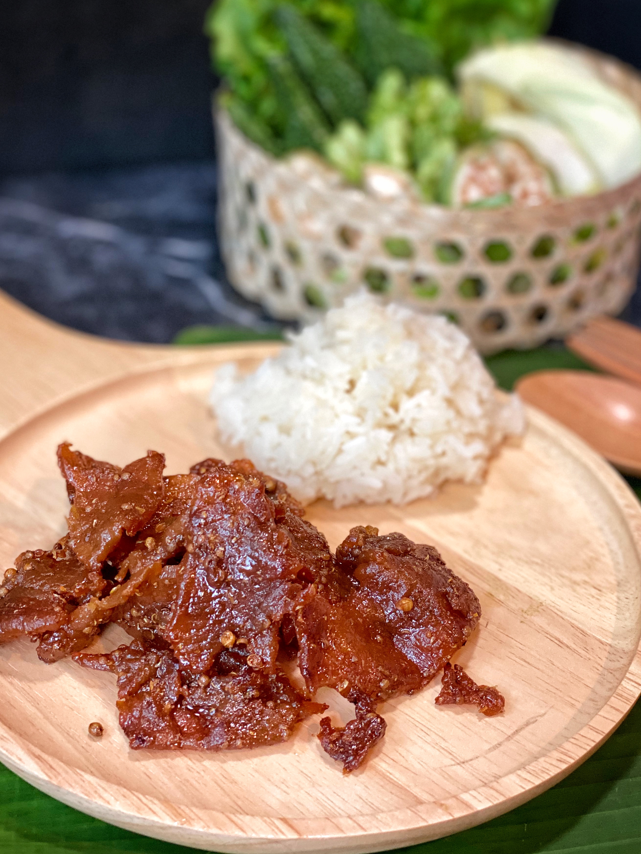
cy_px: 388
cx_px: 280
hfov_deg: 24.4
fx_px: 1481
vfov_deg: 32.2
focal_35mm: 60
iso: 200
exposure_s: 1/33
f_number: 2
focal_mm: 6
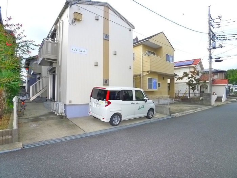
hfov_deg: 71.6
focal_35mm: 24
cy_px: 89
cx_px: 118
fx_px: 164
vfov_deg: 56.8
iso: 400
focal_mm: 5.1
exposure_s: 1/250
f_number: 2.8
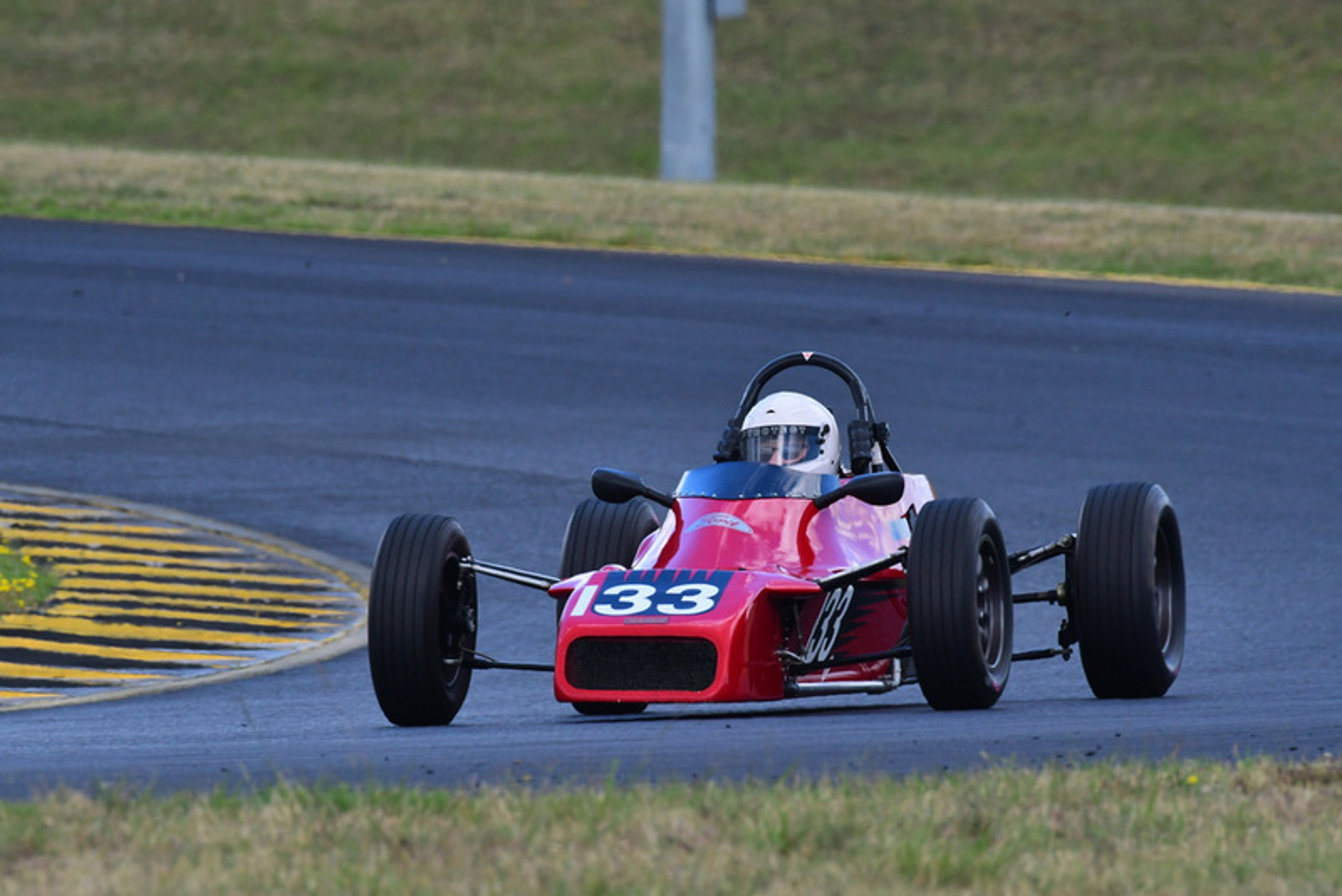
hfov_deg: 2.7
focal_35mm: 750
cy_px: 448
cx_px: 671
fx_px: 27967
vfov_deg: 1.8
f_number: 11
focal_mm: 500
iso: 1000
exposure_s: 1/640
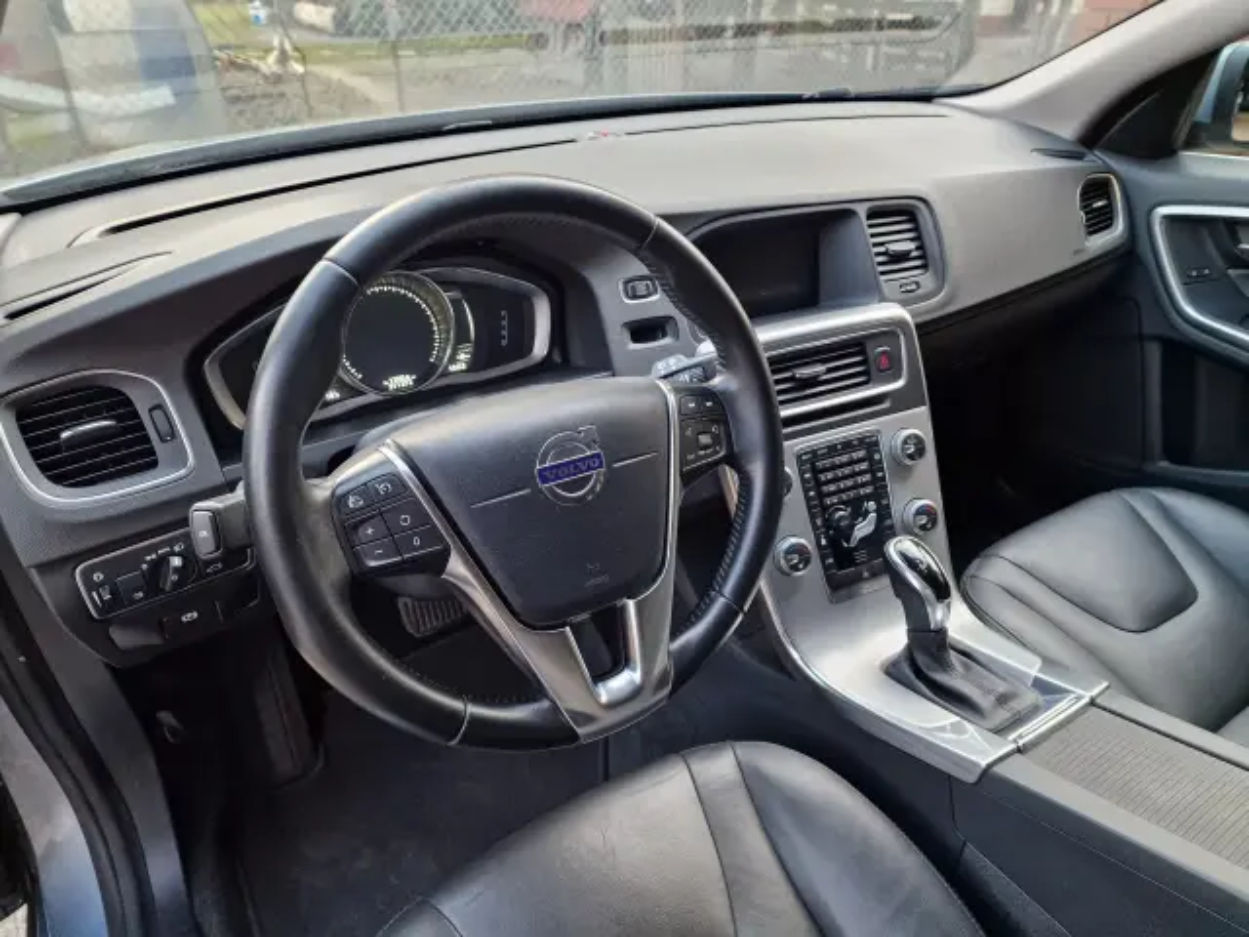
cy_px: 468
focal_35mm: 23
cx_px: 624
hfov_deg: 73.9
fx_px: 830
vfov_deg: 58.9
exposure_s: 1/120
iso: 640
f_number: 1.8
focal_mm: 6.4
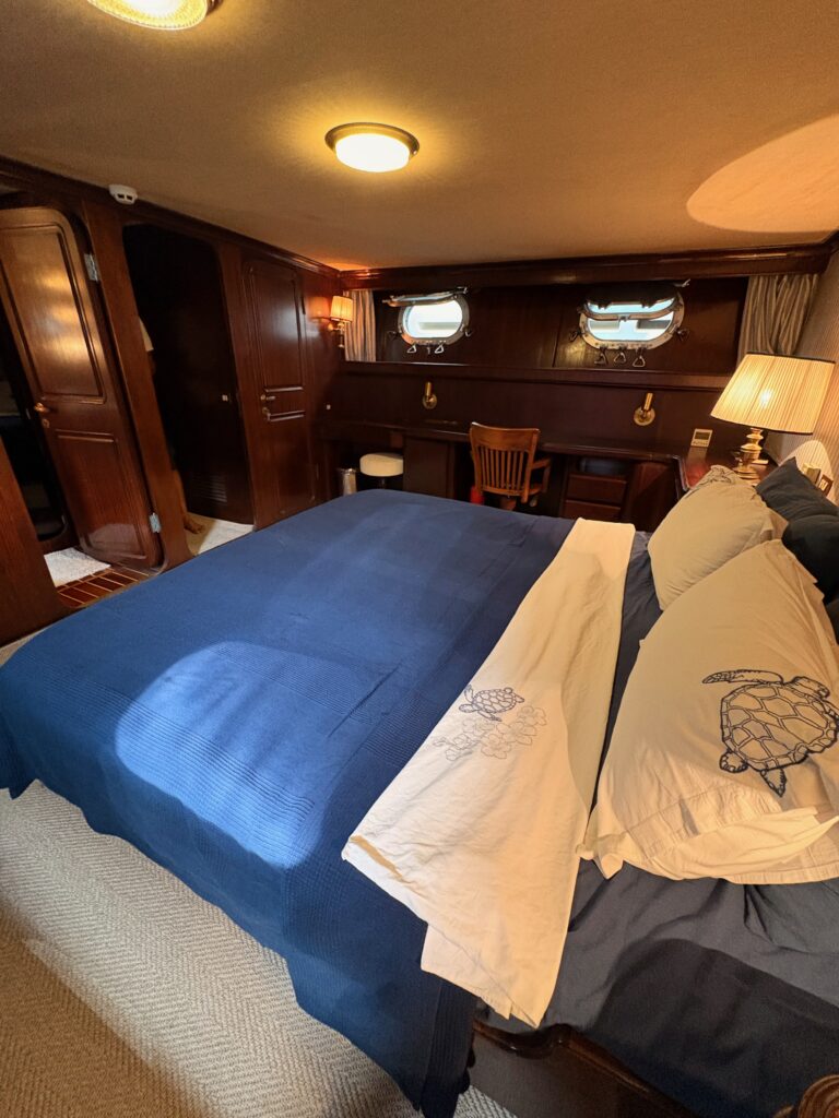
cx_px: 420
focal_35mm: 14
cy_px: 559
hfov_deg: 85.7
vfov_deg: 102.1
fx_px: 452
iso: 640
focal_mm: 2.22
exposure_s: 1/50
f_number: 2.2
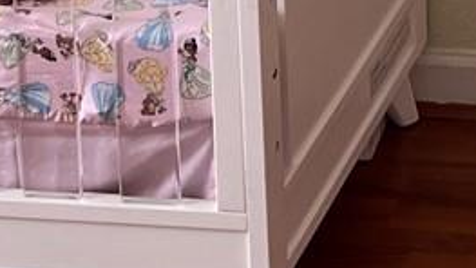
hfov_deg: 11.9
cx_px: 735
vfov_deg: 6.2
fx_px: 2171
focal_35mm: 172
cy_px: -684
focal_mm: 5.7
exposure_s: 1/121
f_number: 1.5
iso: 125
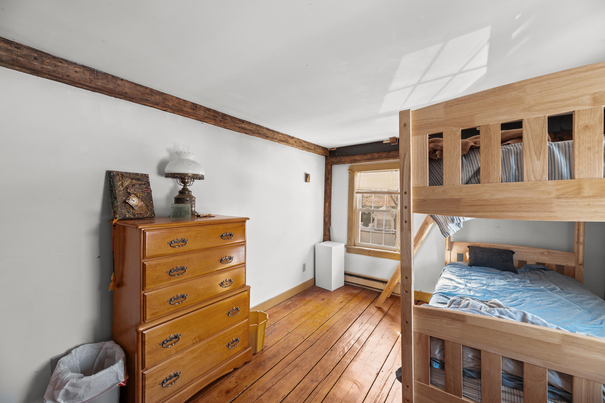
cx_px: 302
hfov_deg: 104.3
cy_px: 202
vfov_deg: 81.1
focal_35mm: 14
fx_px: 235
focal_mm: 14
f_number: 8
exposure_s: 1/2.5
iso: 800
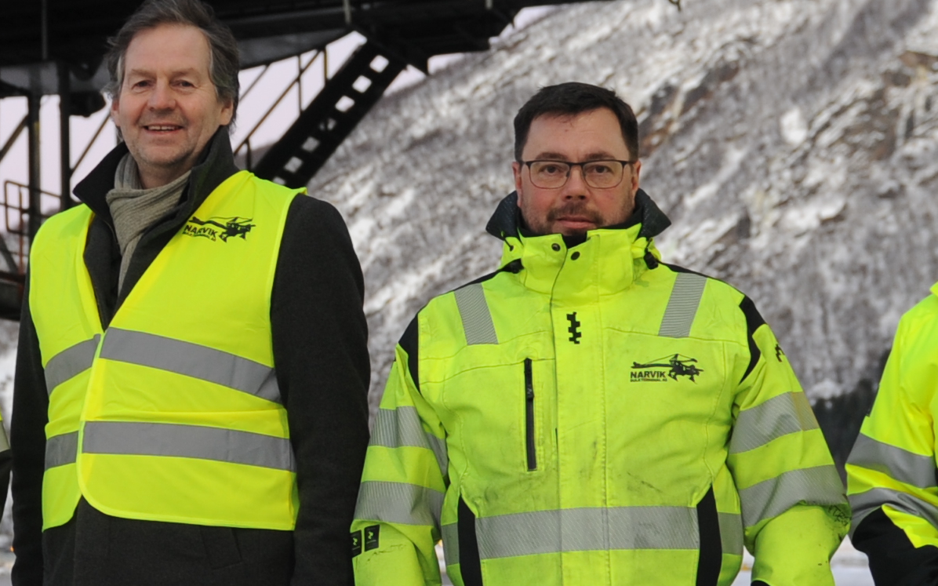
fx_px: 2224
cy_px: 428
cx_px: 230
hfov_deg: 23.6
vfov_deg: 15.0
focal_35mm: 87
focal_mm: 24
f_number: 3.2
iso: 400
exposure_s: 1/40
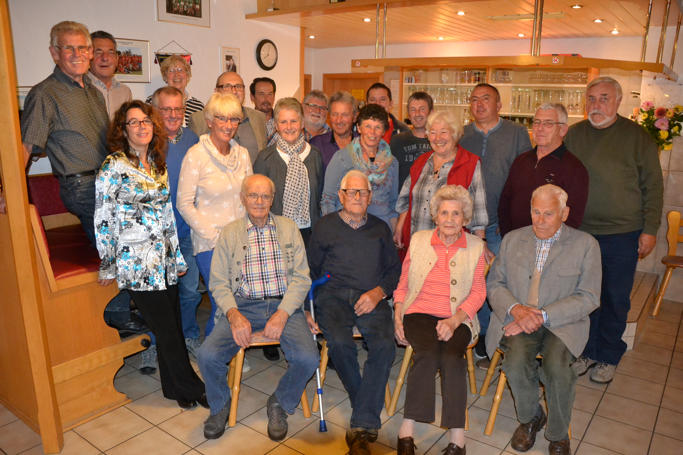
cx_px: 342
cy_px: 228
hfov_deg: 67.4
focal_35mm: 27
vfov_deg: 47.9
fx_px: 512
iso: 3200
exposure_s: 1/60
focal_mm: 18
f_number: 3.5
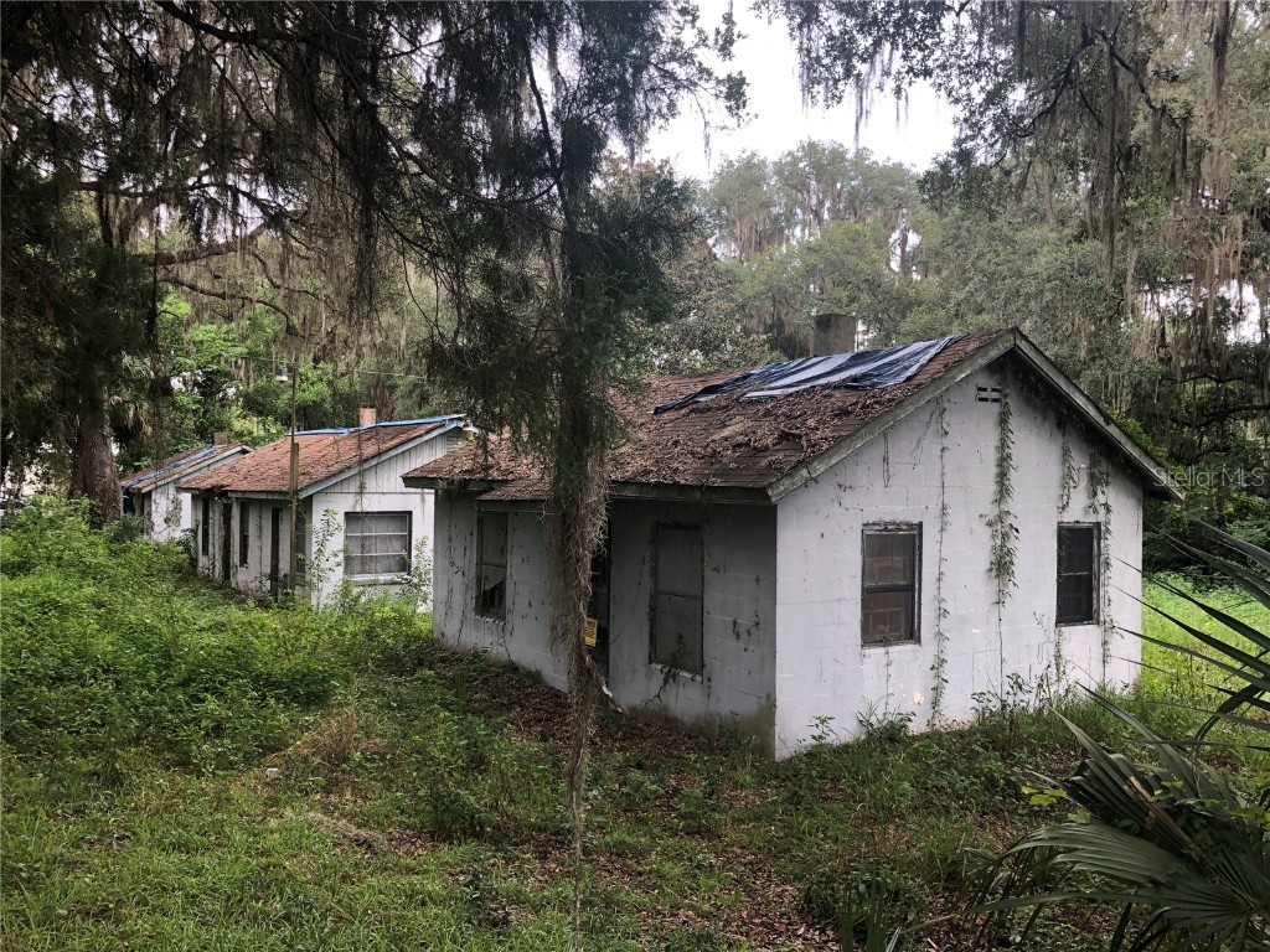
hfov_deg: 63.4
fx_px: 1027
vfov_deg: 49.7
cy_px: 476
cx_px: 635
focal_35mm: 28
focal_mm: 4
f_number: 1.8
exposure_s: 1/120
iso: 50
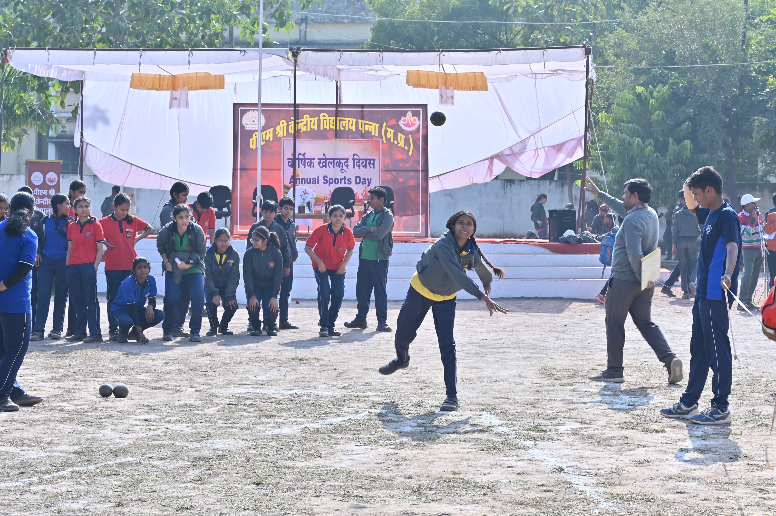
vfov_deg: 15.5
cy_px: 258
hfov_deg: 23.1
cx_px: 388
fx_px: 1896
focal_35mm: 88
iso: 125
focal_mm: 88
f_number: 13
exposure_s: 1/125
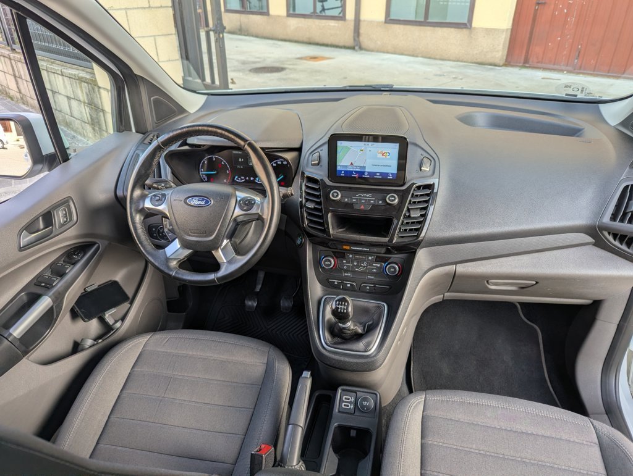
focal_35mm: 24
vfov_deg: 56.9
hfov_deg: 71.5
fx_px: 439
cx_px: 316
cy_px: 238
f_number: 1.85
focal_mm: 6.81
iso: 40
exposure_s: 1/173
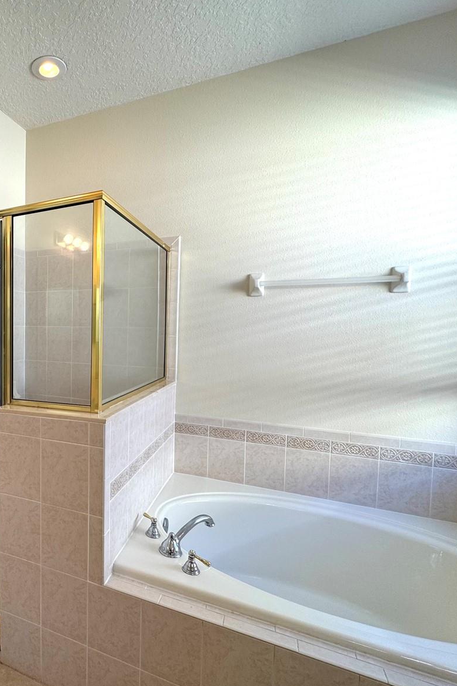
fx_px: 381
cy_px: 350
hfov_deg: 55.8
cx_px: 69
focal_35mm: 20
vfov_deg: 84.0
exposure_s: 1/120
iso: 80
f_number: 2.2
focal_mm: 2.22
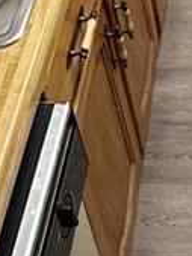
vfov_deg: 16.9
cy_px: -184
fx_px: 734
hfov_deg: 14.7
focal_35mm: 99
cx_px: 178
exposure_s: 1/60
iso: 250
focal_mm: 2.22
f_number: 2.2
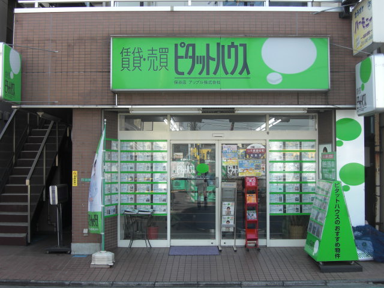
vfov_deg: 31.5
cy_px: 144
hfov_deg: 41.2
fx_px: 510
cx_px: 192
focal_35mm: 46
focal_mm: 8.2
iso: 50
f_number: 3.3
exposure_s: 1/125
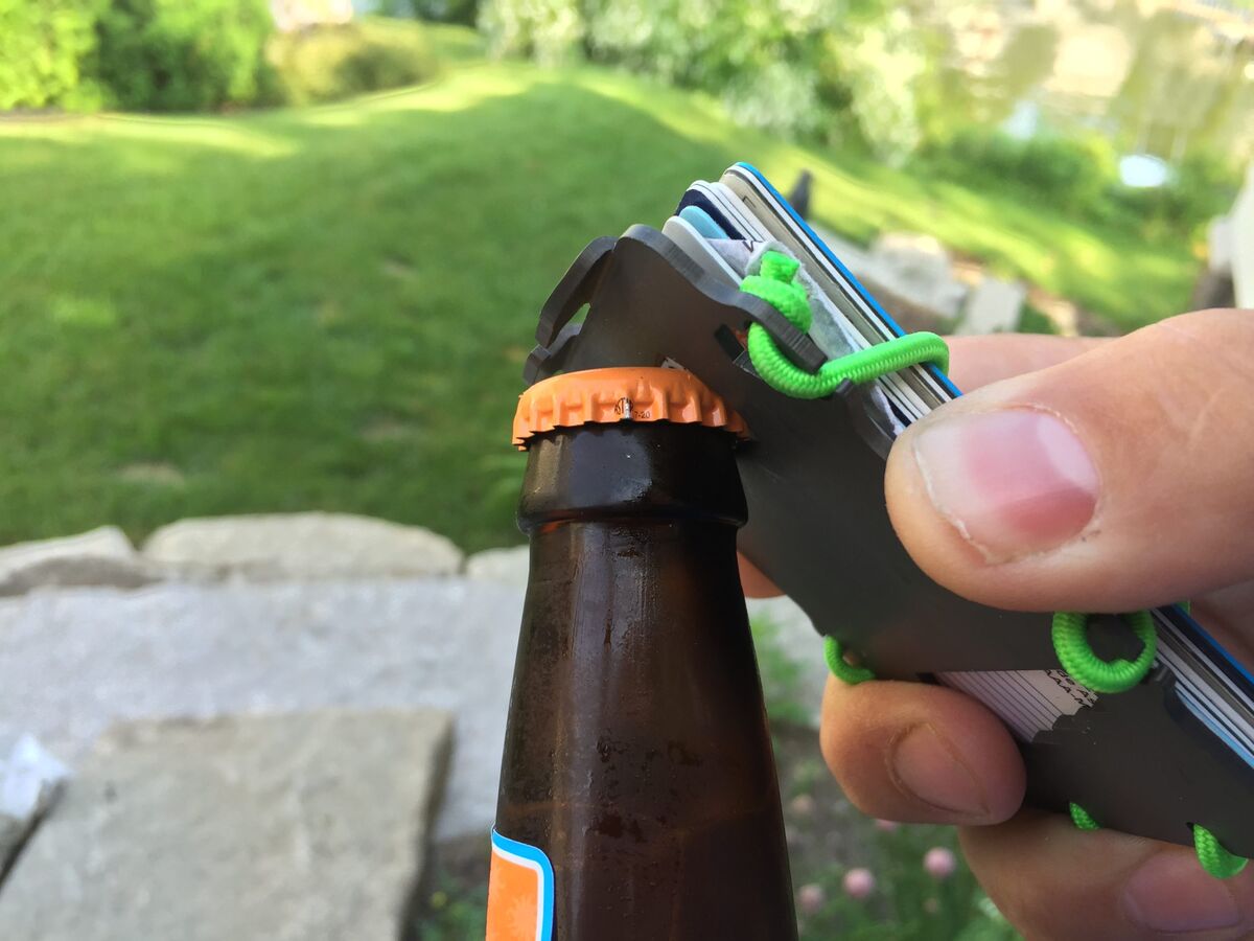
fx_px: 1051
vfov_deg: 48.2
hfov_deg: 61.7
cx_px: 627
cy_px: 470
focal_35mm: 29
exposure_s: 1/120
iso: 32
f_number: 2.2
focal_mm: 4.15
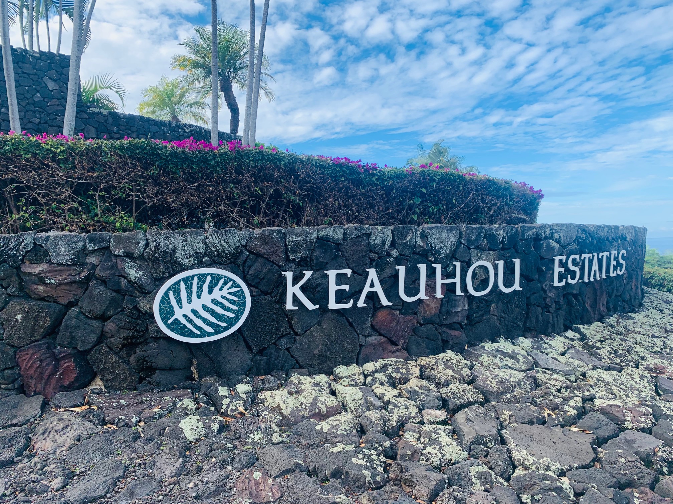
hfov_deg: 67.3
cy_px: 252
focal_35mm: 26
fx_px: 505
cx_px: 336
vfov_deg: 53.1
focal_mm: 4.25
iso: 25
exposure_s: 1/1282
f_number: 1.8
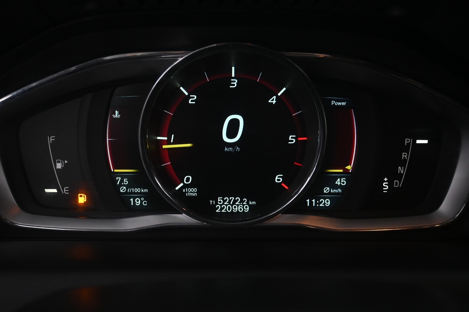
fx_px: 469
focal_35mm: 36
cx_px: 234
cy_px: 156
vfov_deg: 36.9
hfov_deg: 53.1
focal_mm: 24
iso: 1800
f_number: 4.2
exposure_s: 1/40
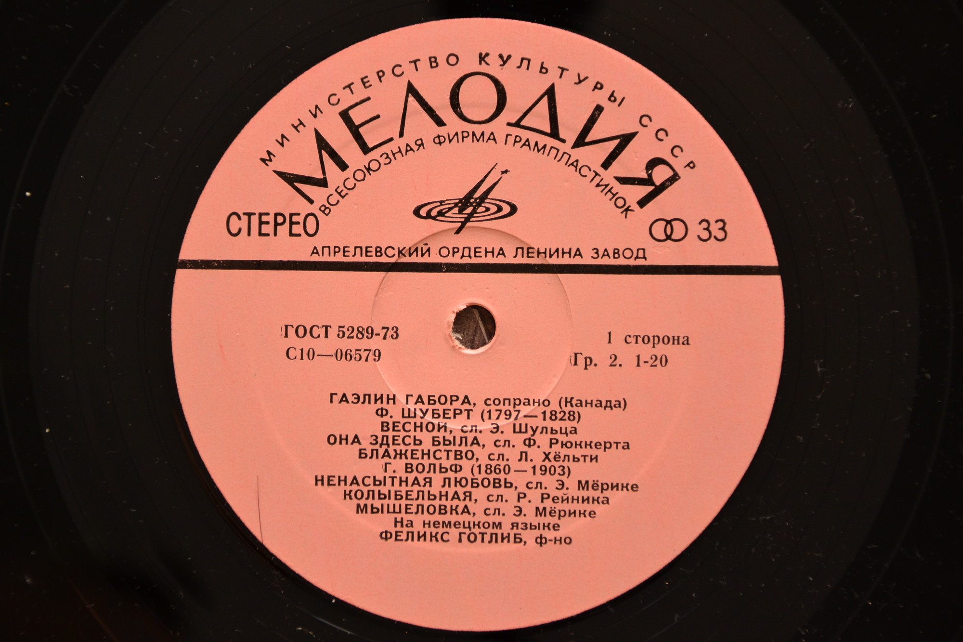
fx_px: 2648
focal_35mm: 99
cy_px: 321
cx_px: 482
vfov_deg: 13.8
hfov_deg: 20.6
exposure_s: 1/200
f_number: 5.3
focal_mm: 66
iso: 800
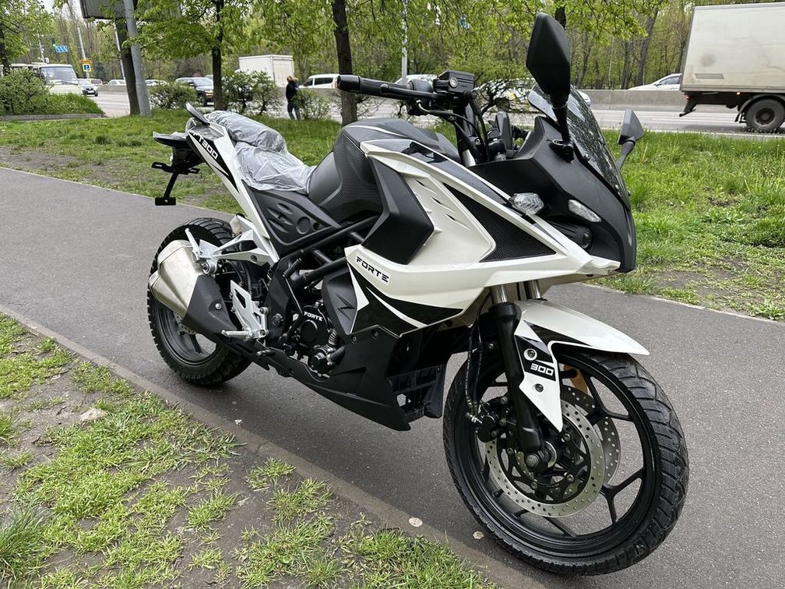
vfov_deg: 56.8
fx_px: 544
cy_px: 294
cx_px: 392
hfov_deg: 71.6
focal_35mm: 24
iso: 125
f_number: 1.78
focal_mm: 6.86
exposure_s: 1/121
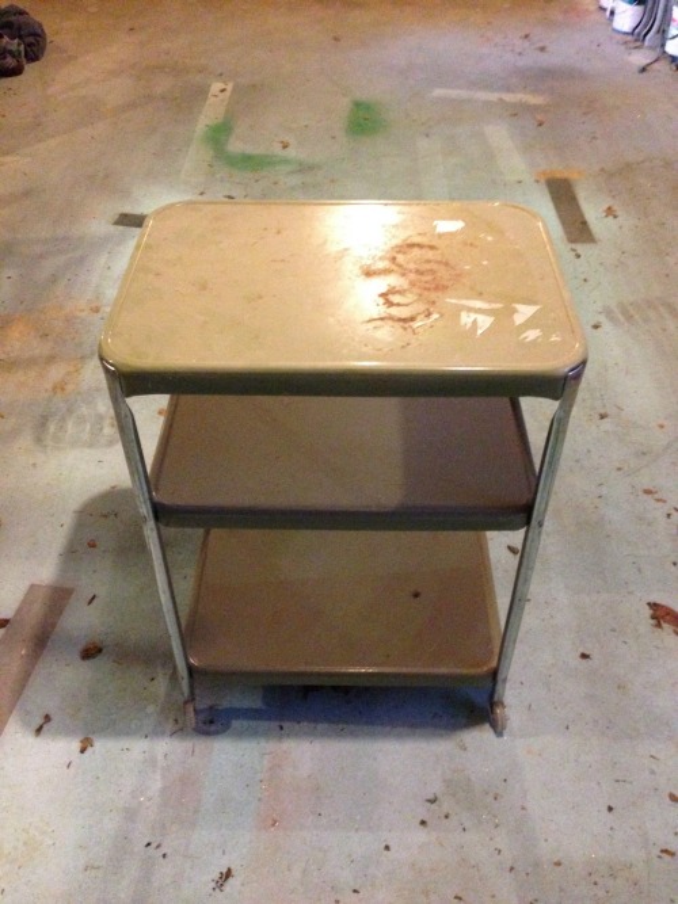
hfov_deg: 42.9
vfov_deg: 55.4
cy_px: 452
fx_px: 862
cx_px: 339
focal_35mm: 33
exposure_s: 1/15
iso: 800
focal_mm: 4.12
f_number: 2.4
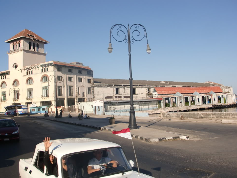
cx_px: 115
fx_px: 260
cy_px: 90
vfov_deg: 37.7
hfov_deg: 49.0
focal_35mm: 38
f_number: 7.9
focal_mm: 6.3
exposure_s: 1/250
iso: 64
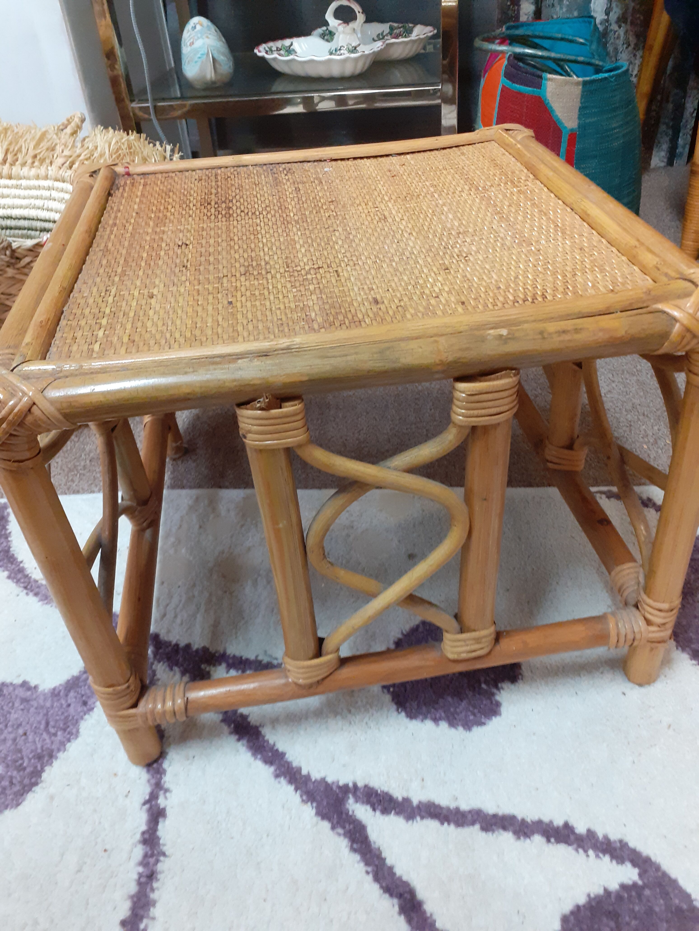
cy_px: 466
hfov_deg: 51.4
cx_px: 350
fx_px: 727
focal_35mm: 27
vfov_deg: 65.3
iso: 250
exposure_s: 1/25
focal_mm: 3.6
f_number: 1.9
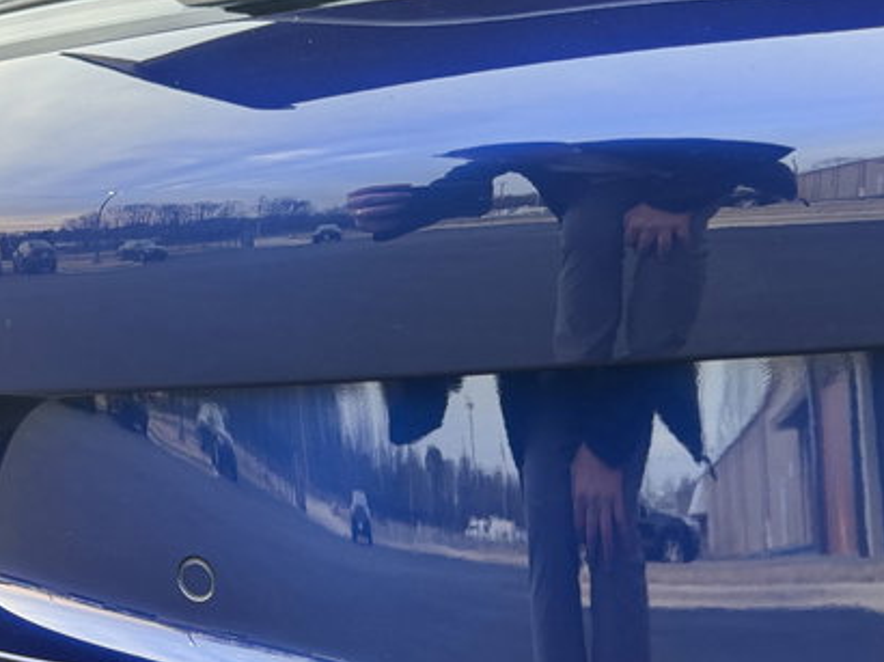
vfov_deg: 31.1
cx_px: 203
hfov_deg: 40.7
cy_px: 561
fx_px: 1149
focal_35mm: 45
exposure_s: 1/99
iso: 200
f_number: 1.78
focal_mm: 6.86
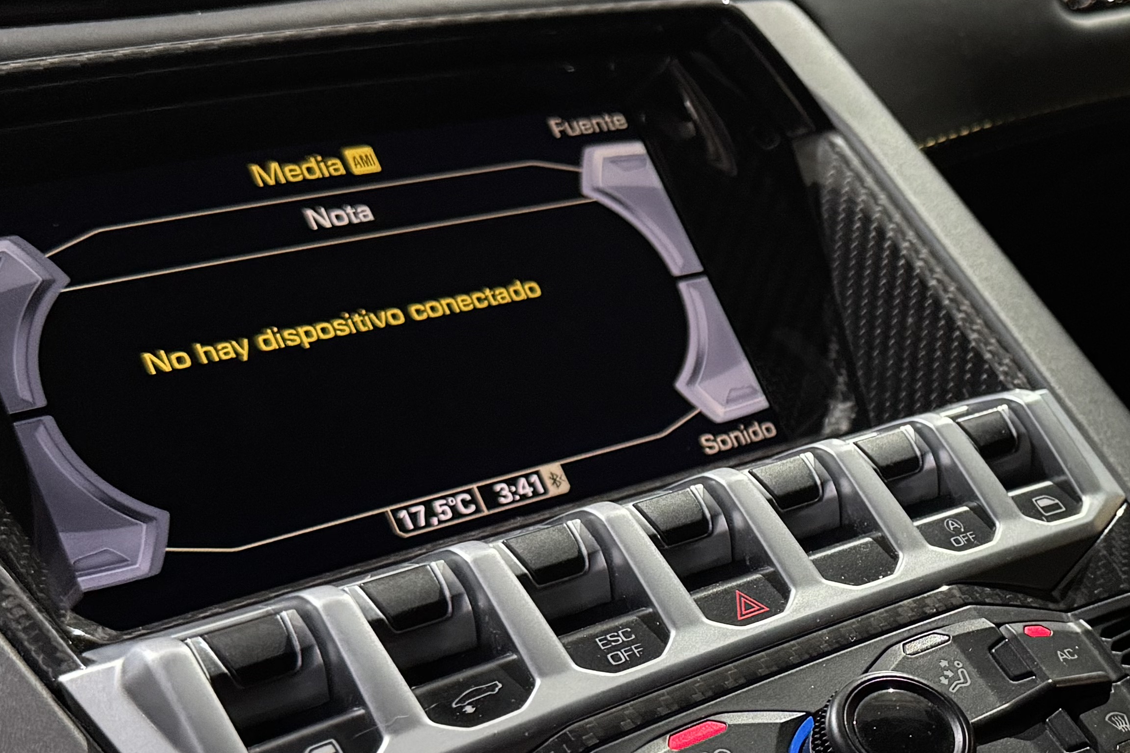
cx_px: 1049
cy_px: 478
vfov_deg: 21.9
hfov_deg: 30.7
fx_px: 1946
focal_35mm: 62
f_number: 1.78
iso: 1000
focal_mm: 6.76
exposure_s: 1/30
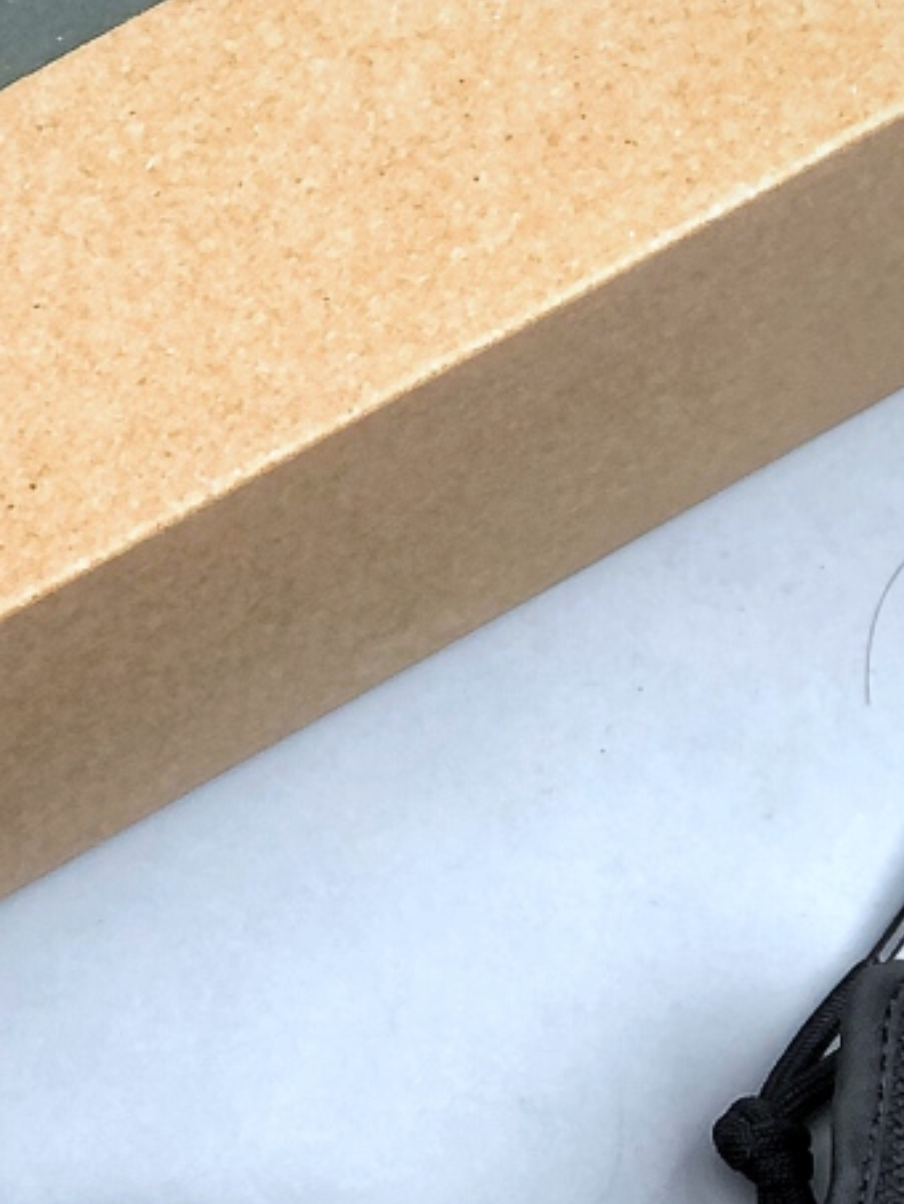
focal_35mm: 181
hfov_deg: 8.2
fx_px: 6299
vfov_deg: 10.9
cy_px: 928
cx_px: 191
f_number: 2.8
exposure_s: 1/50
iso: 32
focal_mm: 6.6
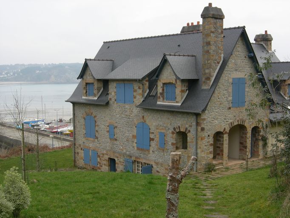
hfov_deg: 38.2
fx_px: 419
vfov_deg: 29.1
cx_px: 145
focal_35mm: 50
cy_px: 109
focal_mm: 10.4
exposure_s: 1/147
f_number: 5.5
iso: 64
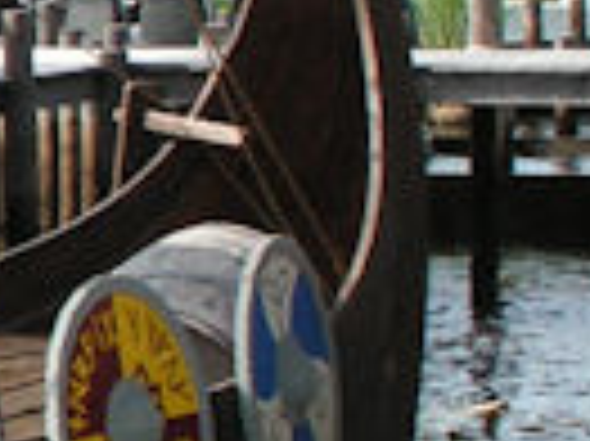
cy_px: 20
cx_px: -694
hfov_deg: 6.2
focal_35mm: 307
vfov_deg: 4.8
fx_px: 5228
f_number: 5.6
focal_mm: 9.9
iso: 50
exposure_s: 1/125
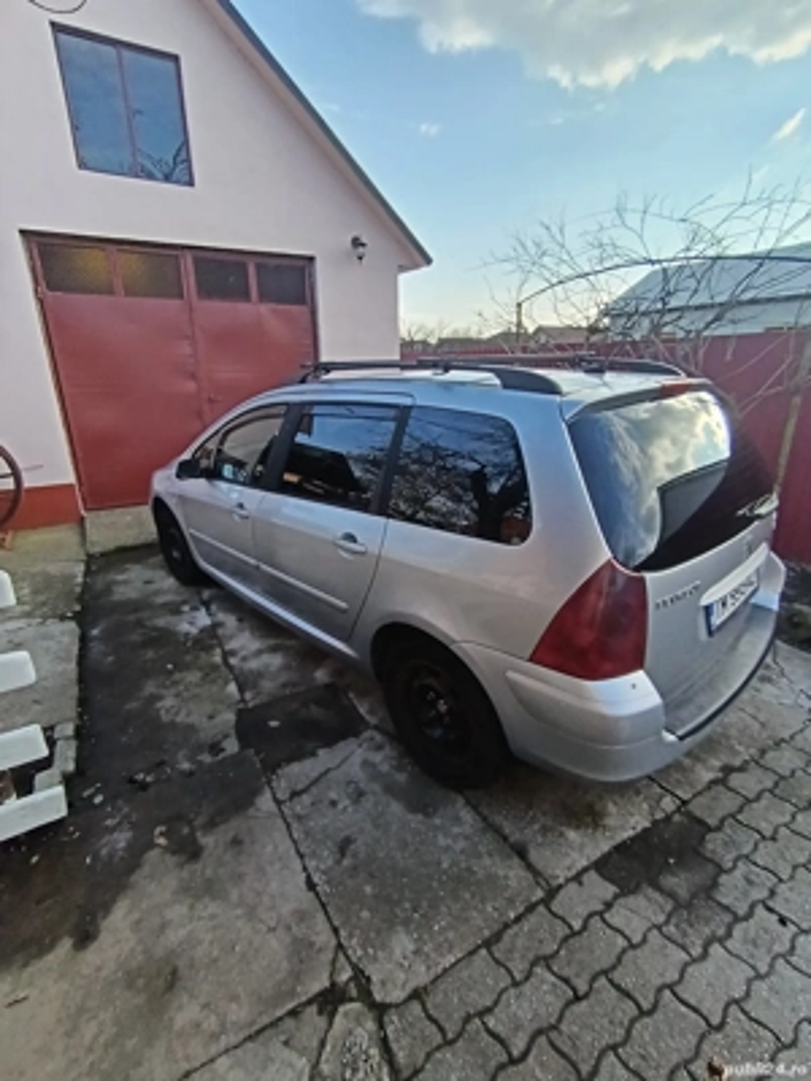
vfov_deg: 91.0
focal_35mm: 17
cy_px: 540
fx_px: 531
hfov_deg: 74.7
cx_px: 406
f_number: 2.2
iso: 100
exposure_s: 1/190
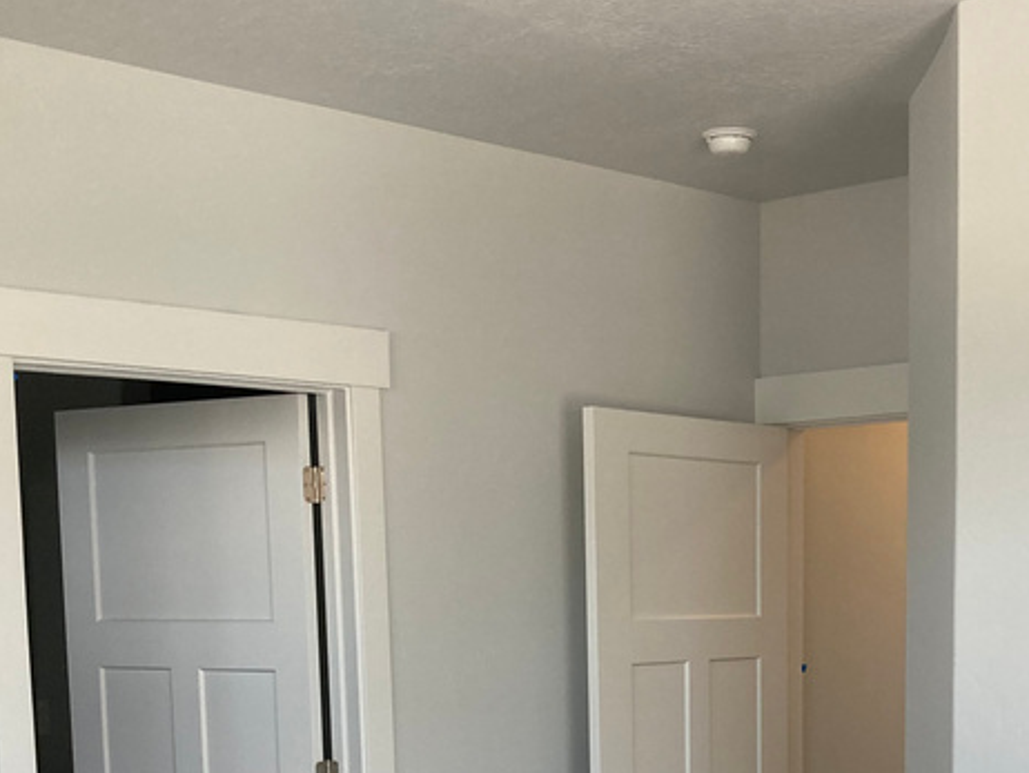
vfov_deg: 22.5
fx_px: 1844
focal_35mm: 62
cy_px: 829
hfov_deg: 30.9
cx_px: 710
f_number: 1.8
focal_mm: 3.99
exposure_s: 1/120
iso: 50
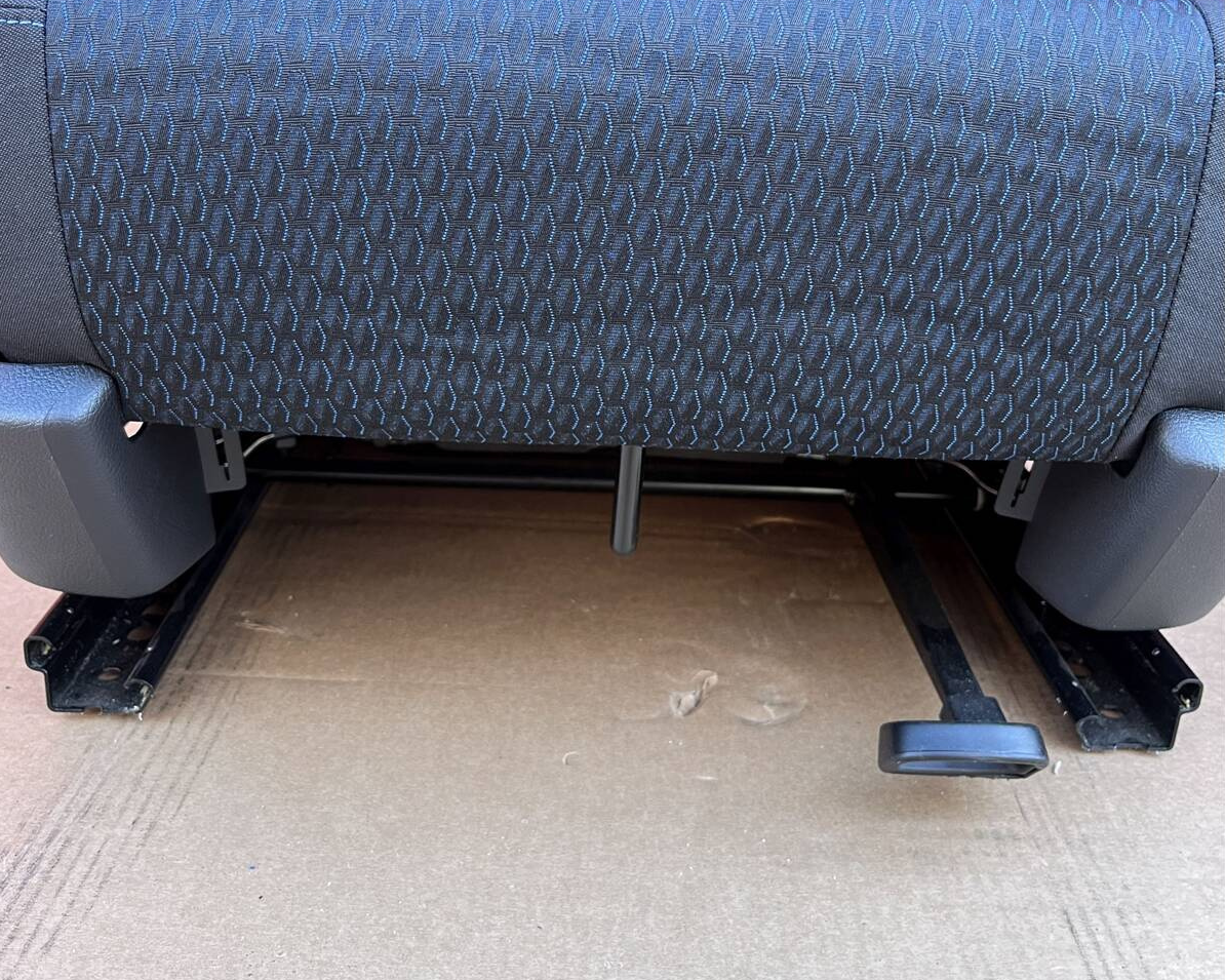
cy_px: 313
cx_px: 611
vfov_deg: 42.7
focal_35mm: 34
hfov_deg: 52.8
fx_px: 1233
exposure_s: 1/93
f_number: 1.6
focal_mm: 5.1
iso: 125
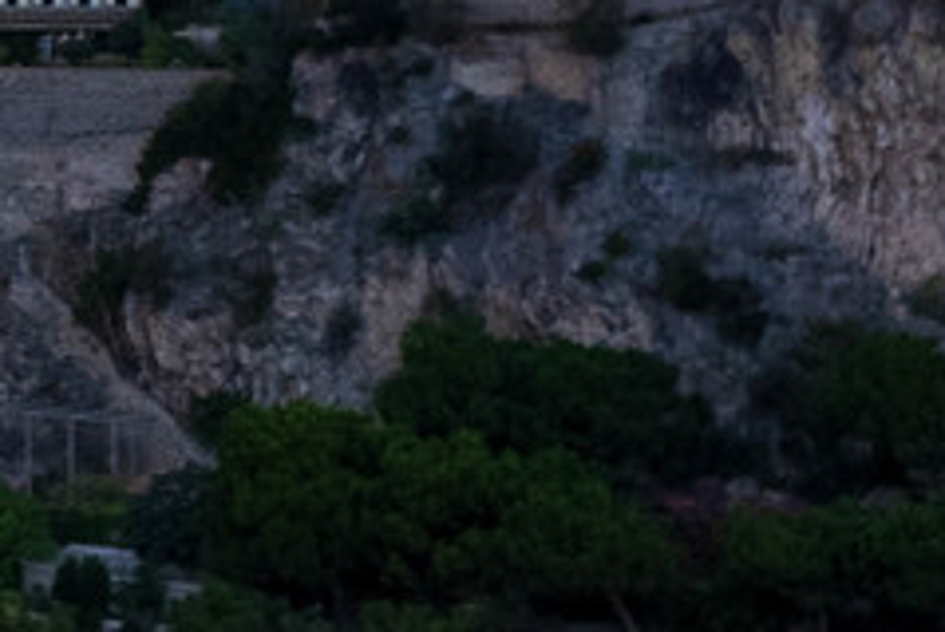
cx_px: -696
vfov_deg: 9.3
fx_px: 3863
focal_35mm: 147
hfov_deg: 12.8
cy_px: -43
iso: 100
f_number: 2.8
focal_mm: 8.4
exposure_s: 1/80
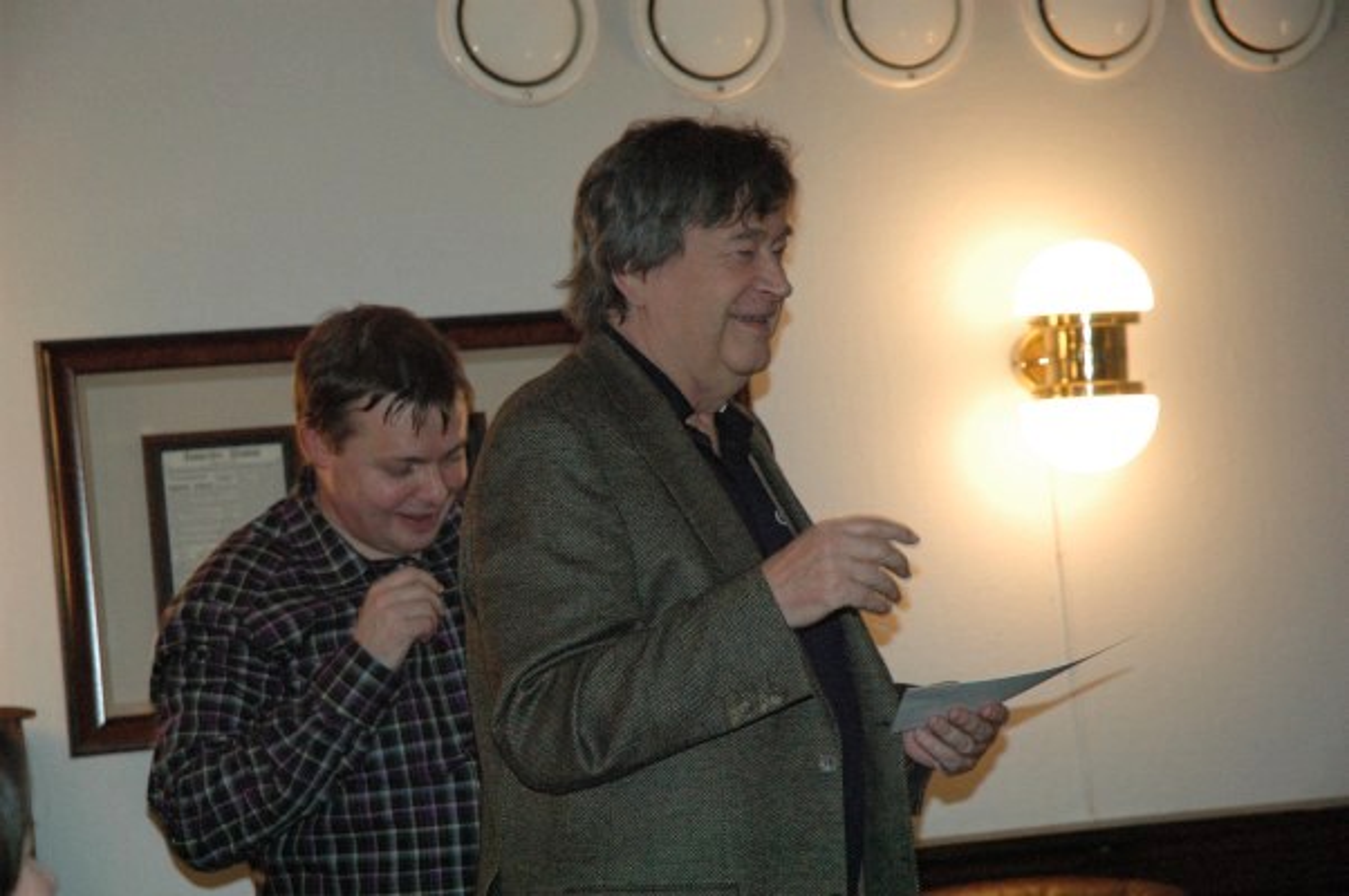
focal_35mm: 105
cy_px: 448
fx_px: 3930
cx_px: 674
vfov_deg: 13.0
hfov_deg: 19.5
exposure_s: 1/80
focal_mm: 70
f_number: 5
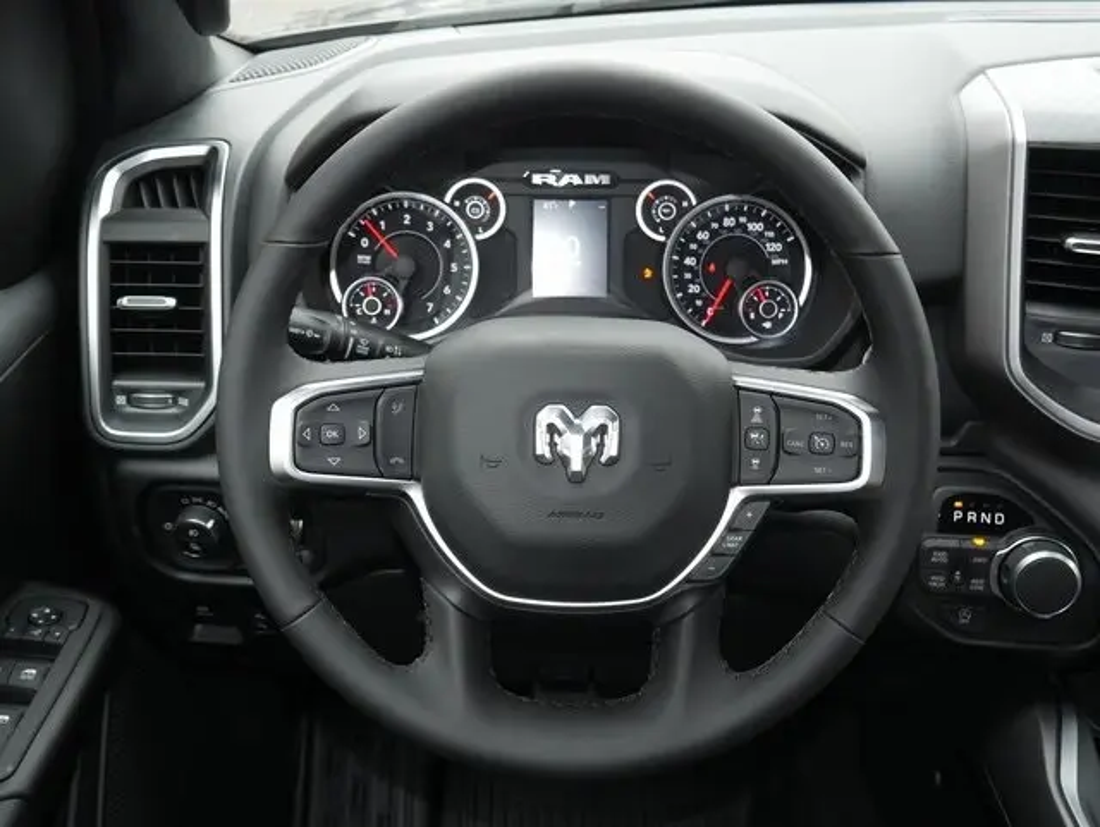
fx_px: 1272
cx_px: 550
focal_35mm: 40
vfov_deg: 36.0
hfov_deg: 46.8
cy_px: 414
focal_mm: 20
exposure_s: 1/60
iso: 800
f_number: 5
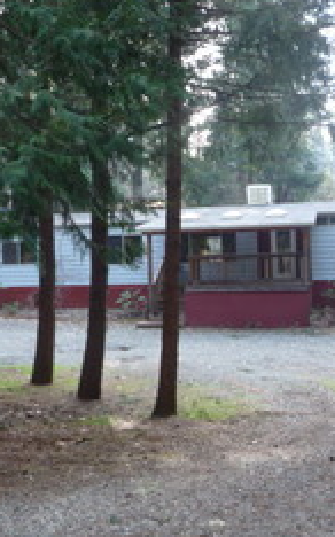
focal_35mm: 47
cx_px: 156
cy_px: 246
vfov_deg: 42.6
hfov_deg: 27.4
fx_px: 687
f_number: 3.3
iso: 100
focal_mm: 5.2
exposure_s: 1/30
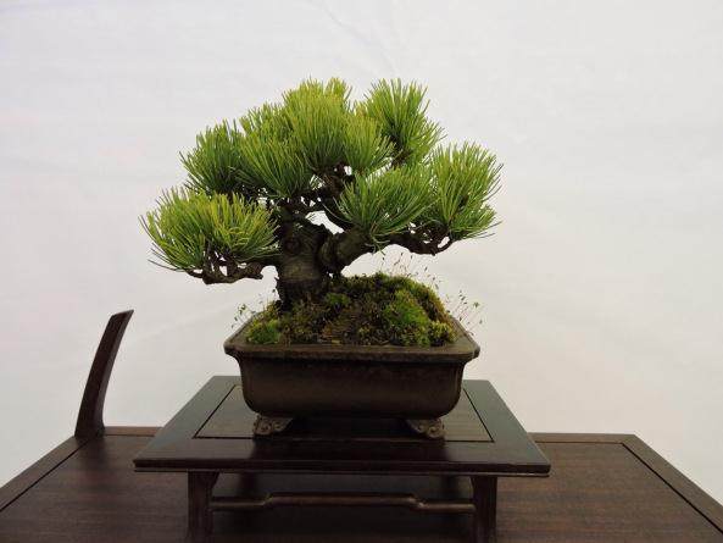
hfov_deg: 71.6
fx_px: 501
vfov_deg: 56.8
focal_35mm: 24
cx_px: 362
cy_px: 272
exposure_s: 1/30
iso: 400
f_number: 3.3
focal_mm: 4.3
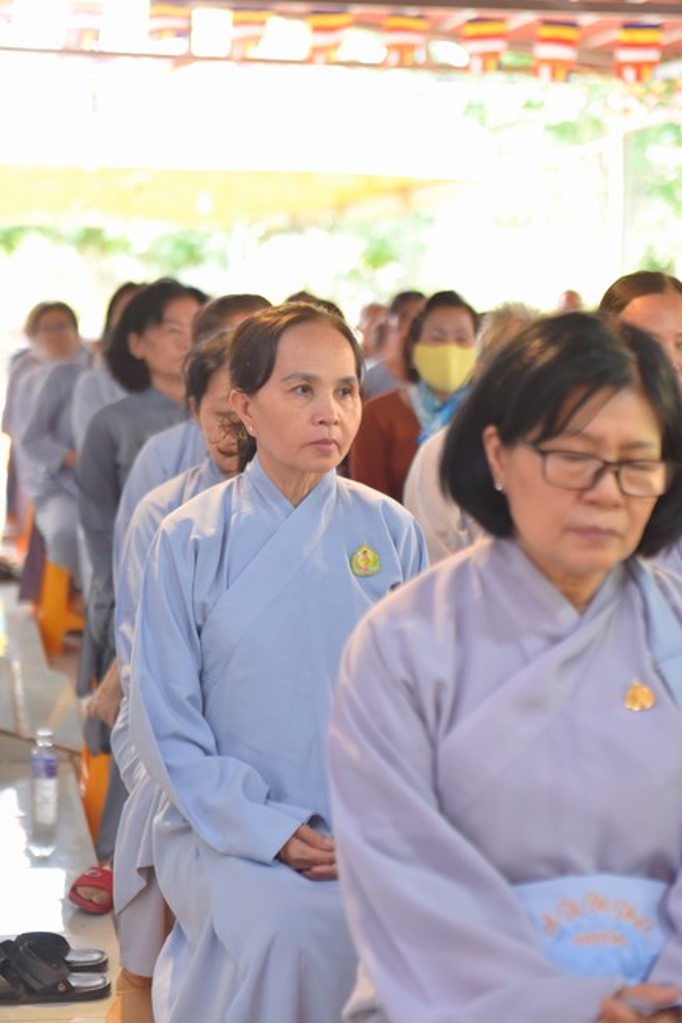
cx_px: 341
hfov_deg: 19.4
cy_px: 512
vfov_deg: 28.9
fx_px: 1990
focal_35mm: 70
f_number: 2.8
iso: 640
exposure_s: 1/100
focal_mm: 70
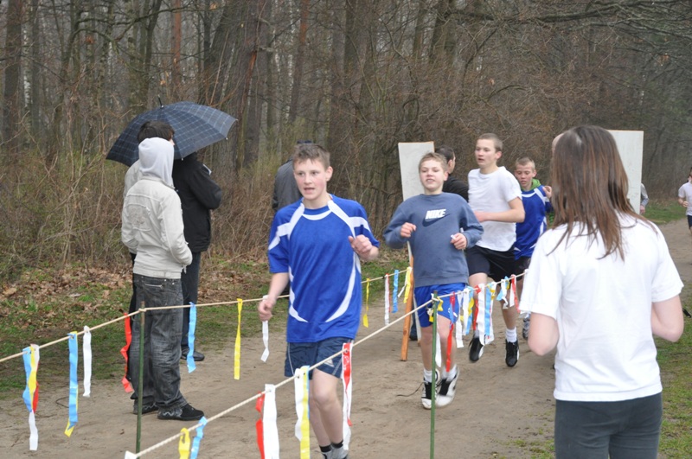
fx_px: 1209
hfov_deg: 31.9
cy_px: 230
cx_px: 346
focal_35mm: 63
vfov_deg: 21.5
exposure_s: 1/125
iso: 1000
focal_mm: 42
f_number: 5.6
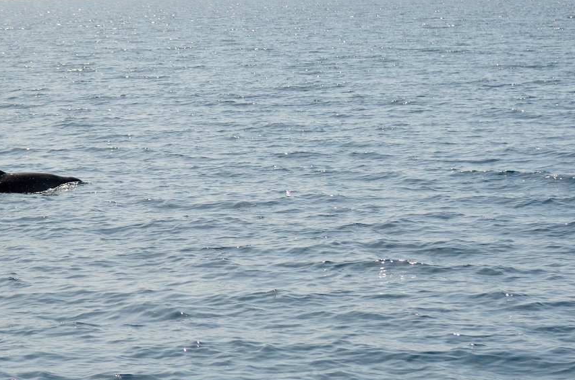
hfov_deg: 16.7
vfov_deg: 11.1
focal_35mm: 123
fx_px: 1959
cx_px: 291
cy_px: 176
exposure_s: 1/6400
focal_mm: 70
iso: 800
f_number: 4.5
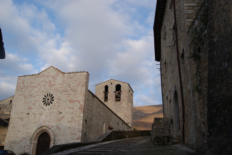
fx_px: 232
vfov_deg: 37.0
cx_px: 116
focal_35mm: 36
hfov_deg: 53.1
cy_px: 78
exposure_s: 1/125
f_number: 10
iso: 100
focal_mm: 24
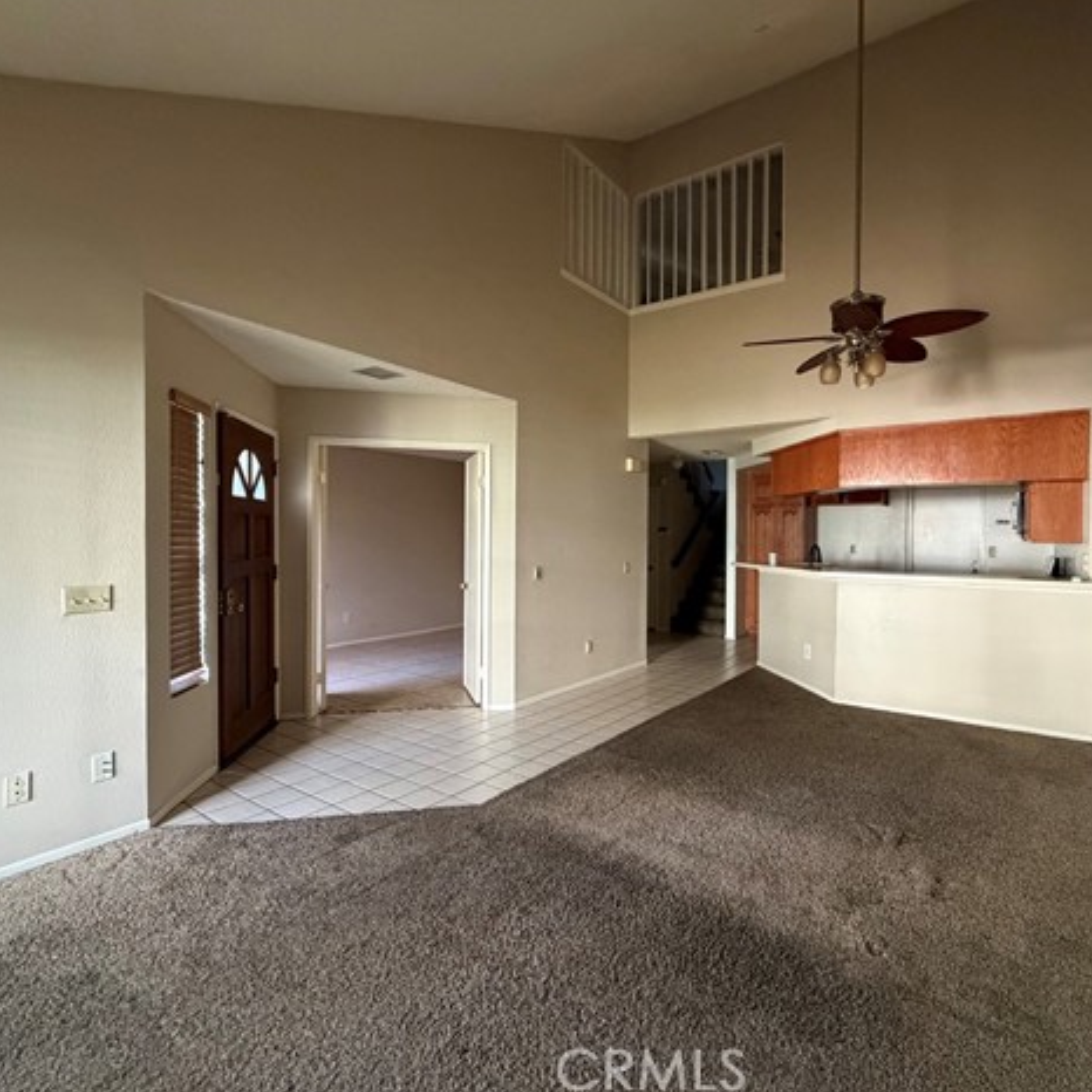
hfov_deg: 83.5
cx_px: 623
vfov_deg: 84.0
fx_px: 607
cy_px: 541
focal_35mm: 17
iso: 800
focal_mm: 2.22
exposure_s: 1/60
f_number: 2.2
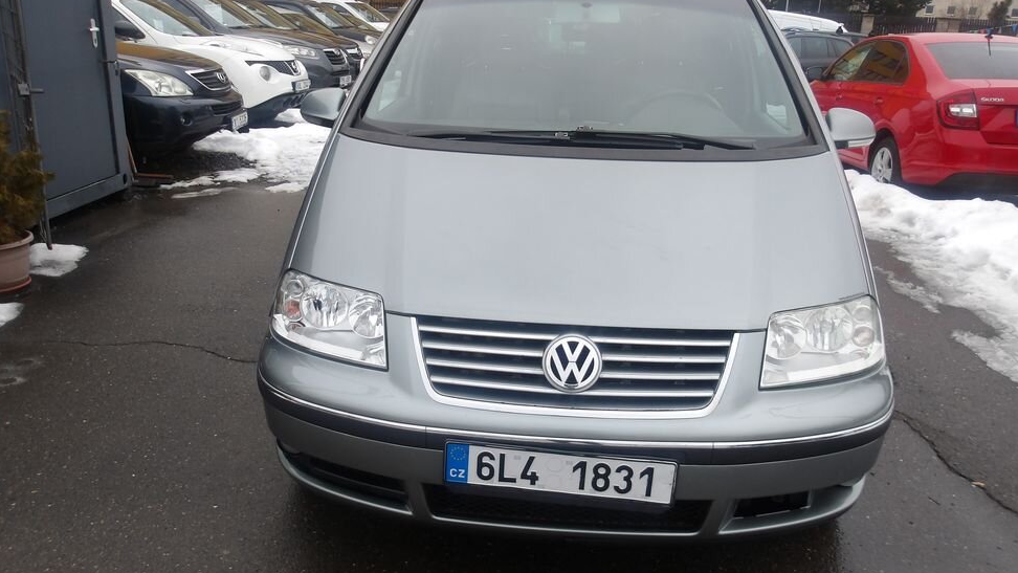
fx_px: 837
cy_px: 277
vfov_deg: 37.8
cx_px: 534
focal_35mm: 31
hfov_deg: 62.6
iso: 100
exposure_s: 1/279
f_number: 3
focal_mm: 4.9
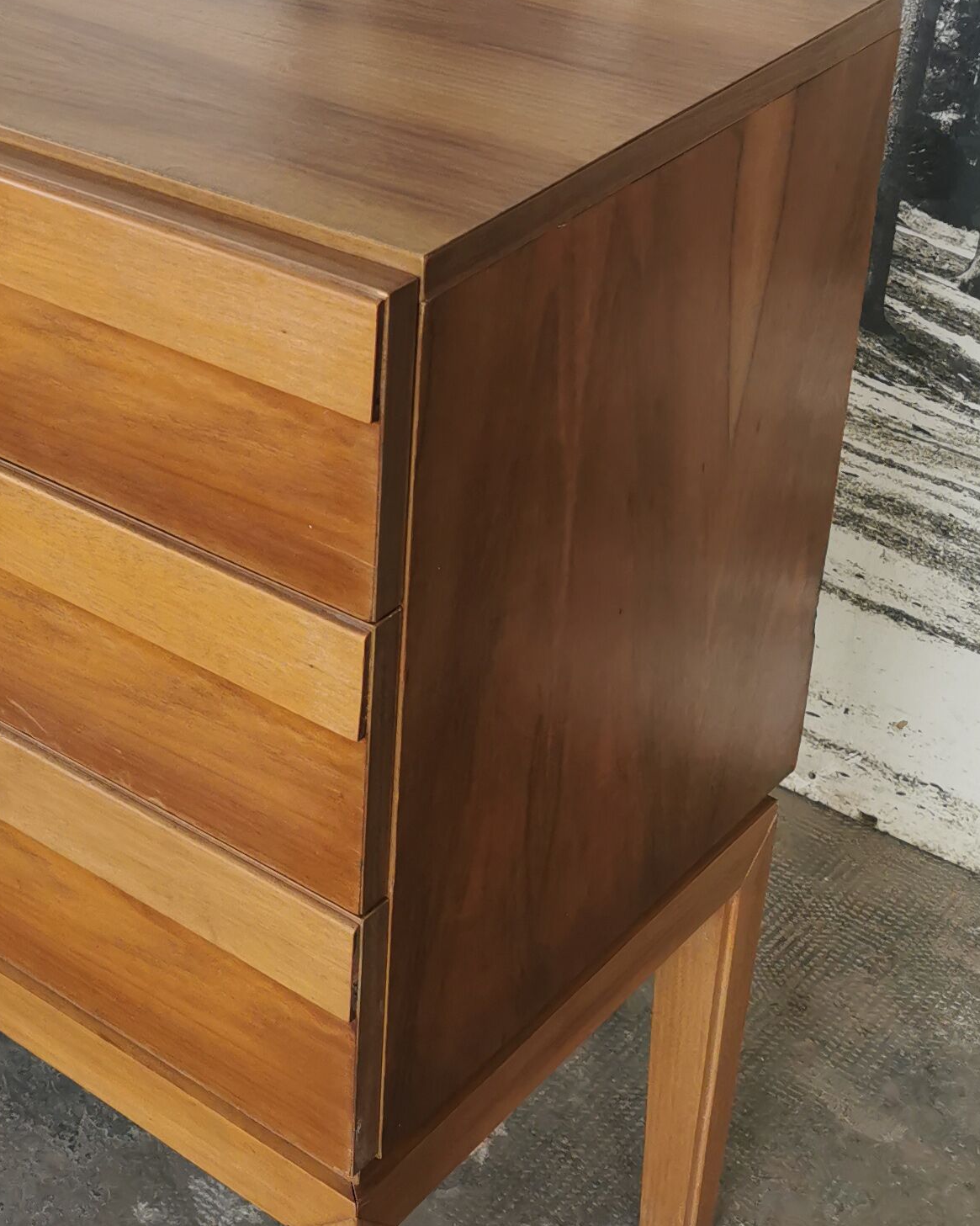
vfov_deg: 28.3
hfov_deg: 21.7
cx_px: -136
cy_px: 299
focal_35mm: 66
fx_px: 2394
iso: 80
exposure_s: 1/120
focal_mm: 5.56
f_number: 1.6
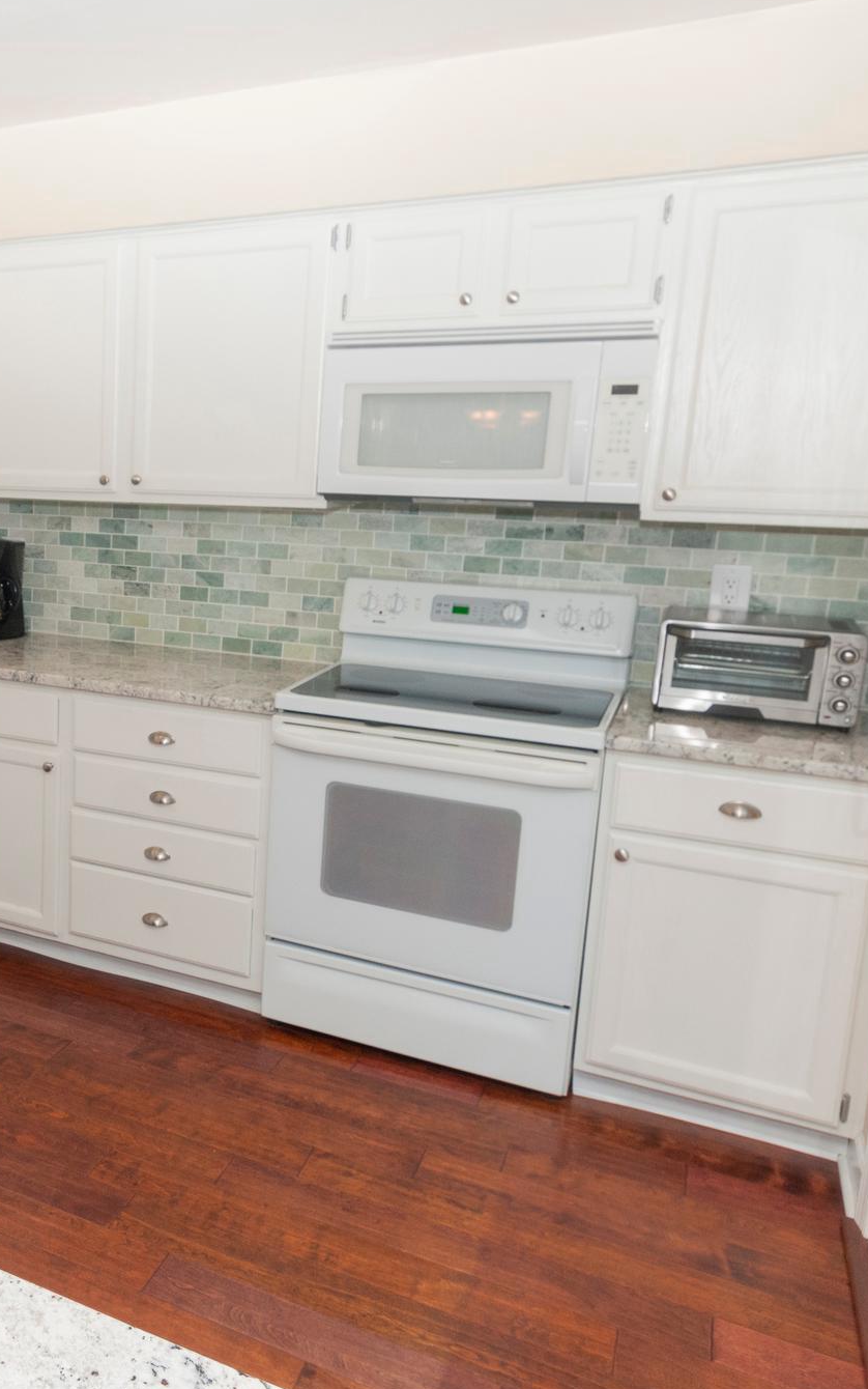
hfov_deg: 39.0
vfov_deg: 66.5
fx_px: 1059
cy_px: 689
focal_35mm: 28
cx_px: -15
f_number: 5.6
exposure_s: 1/125
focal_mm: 12
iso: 400
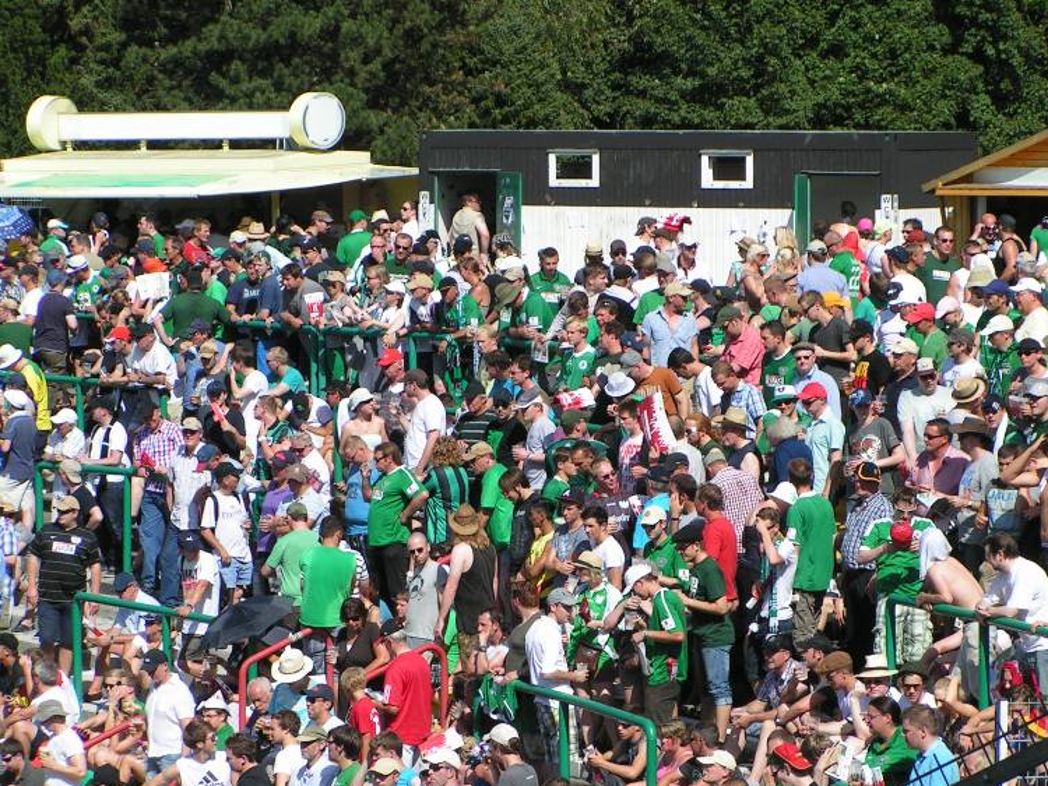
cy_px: 408
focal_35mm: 160
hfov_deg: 12.3
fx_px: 4846
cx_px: 558
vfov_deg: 9.3
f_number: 6.3
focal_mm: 22.9
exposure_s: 1/400
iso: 50
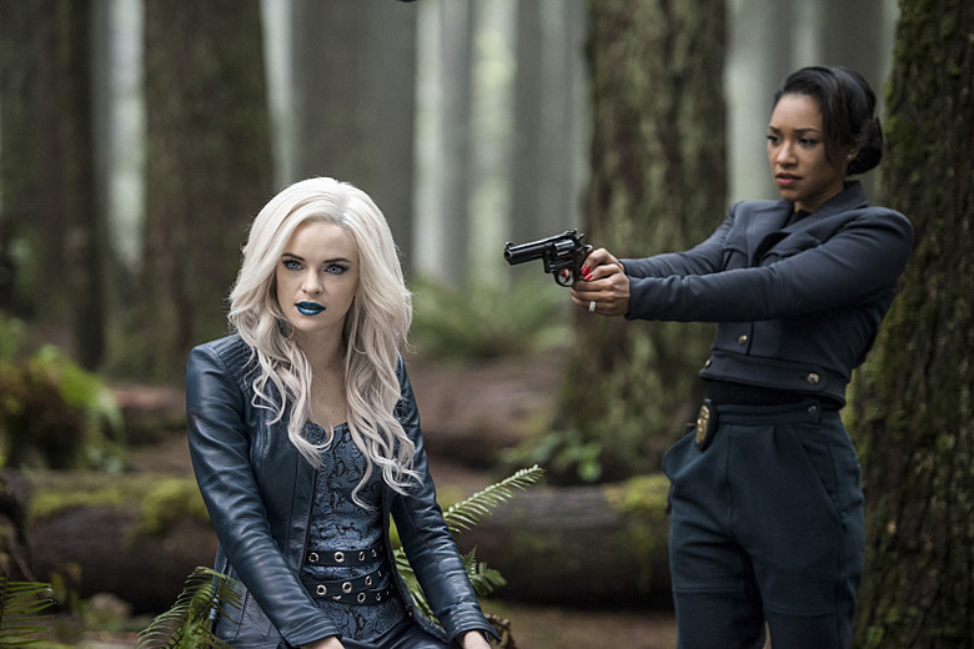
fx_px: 3652
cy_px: 324
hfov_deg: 15.2
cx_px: 487
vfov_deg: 10.2
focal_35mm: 135
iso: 2000
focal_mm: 135
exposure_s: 1/100
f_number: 2.8
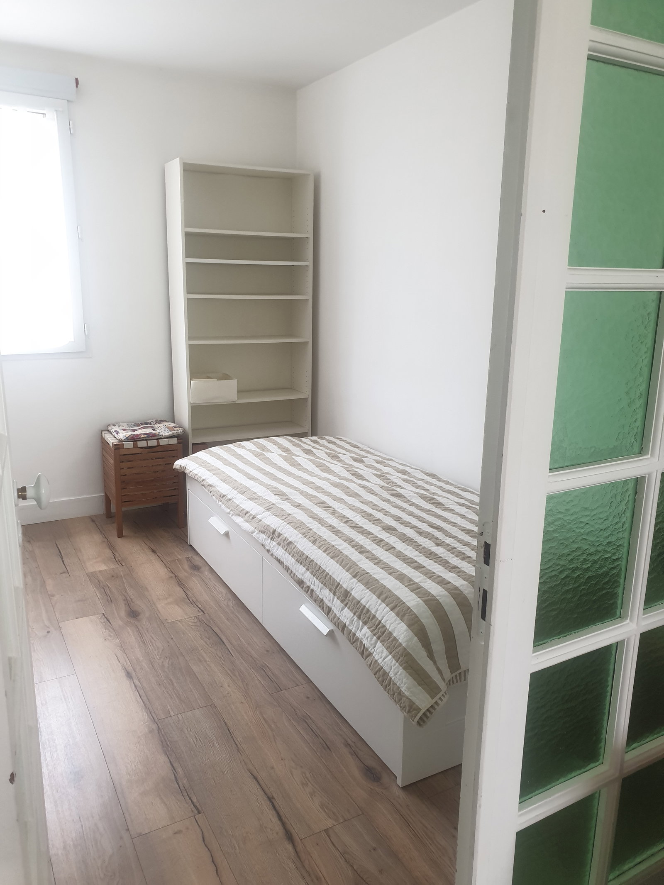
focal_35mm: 26
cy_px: 442
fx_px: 665
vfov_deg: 67.3
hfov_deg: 53.1
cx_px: 332
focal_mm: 4.3
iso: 125
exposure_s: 1/50
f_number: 2.4
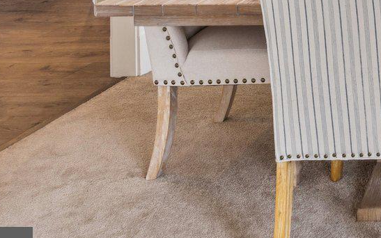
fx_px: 633
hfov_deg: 24.7
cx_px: 591
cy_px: -197
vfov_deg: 17.2
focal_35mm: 61
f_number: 10
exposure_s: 1/13
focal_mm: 16
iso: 250
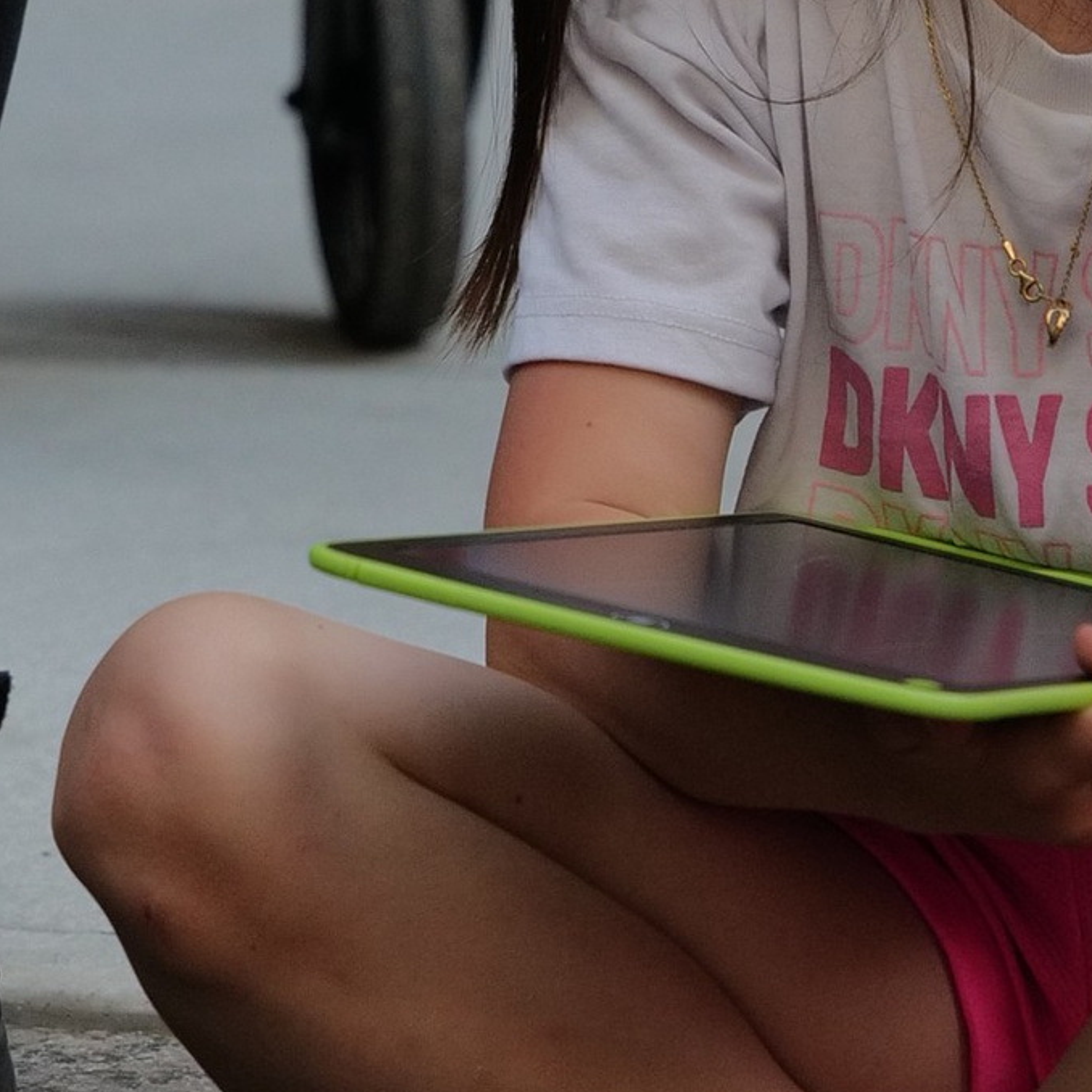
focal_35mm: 337
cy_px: -804
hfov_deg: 5.2
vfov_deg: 5.1
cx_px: 589
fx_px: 12028
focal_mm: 70
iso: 1250
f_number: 4
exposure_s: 1/640
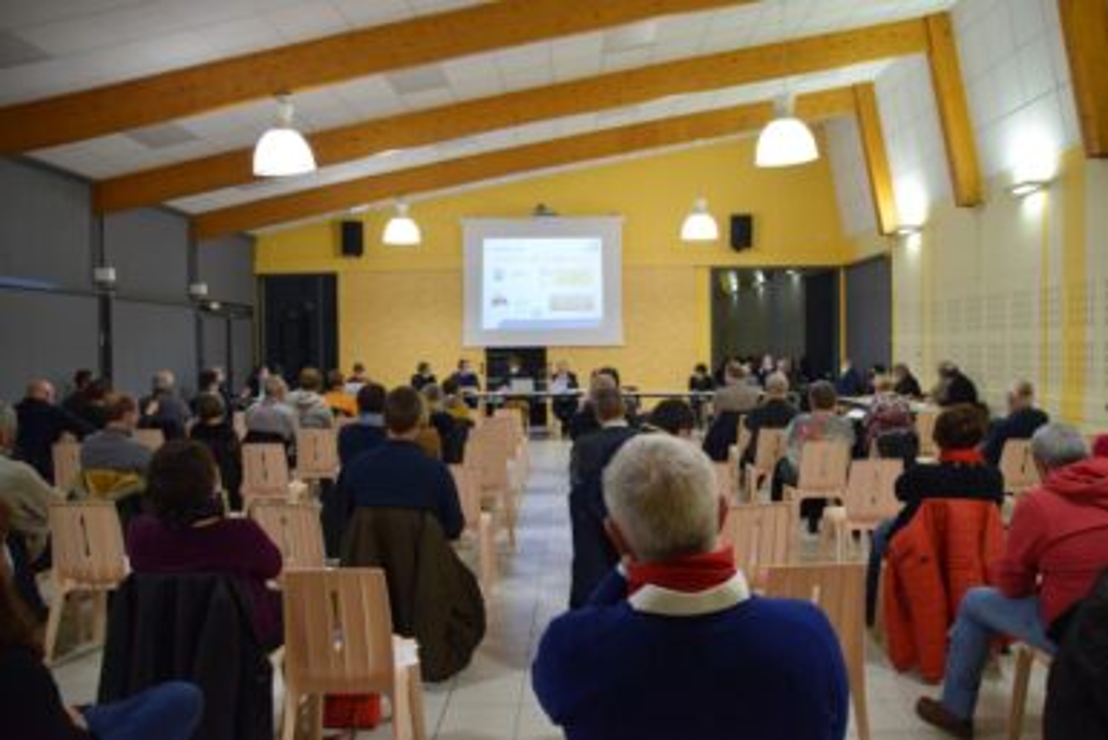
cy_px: 370
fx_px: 831
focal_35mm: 27
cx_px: 554
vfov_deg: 48.0
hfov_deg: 67.4
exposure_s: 1/60
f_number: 4
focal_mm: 18
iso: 800
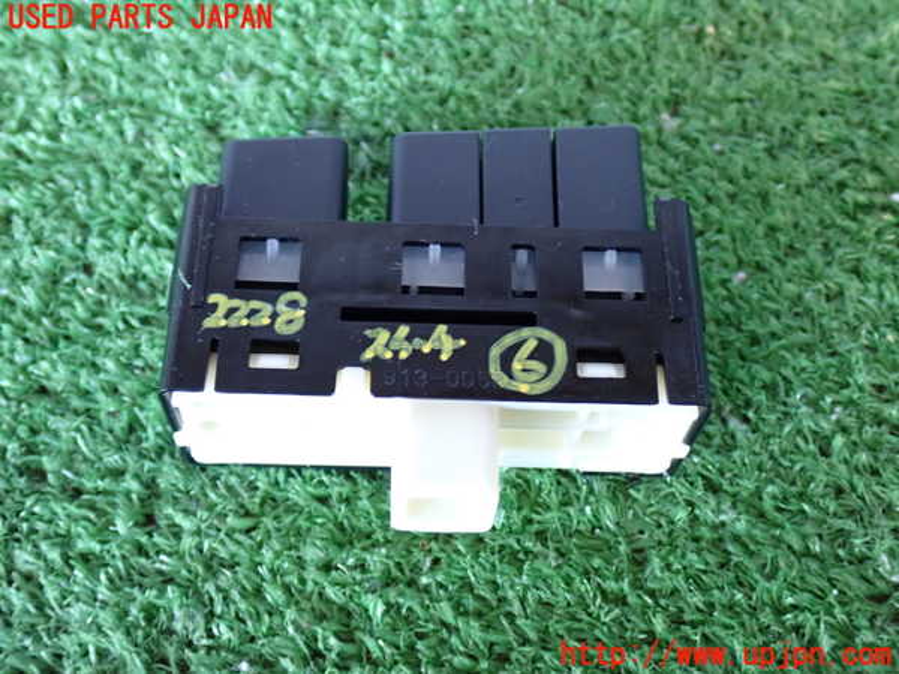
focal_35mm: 44
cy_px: 337
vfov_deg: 32.9
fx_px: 1143
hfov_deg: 42.9
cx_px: 450
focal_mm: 7.84
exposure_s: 1/40
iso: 800
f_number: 2.9
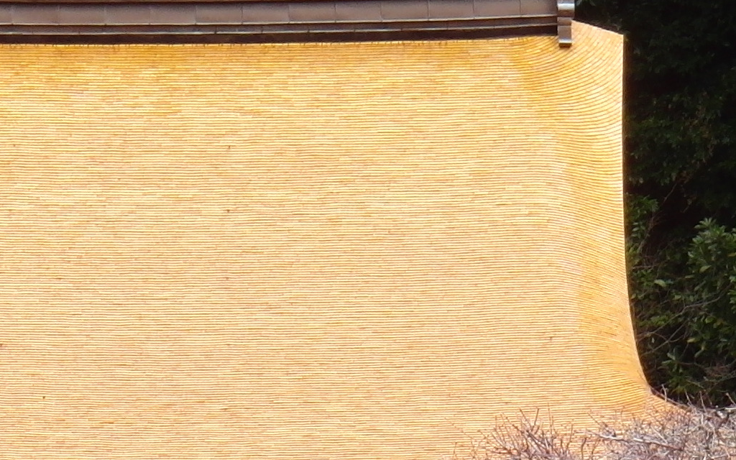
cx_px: 119
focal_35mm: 408
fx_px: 8184
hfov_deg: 5.1
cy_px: 696
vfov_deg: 3.2
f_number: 5
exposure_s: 1/125
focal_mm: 18.8
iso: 100
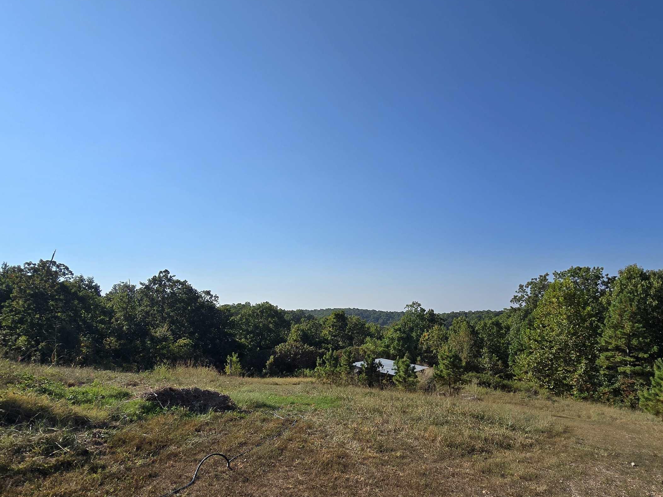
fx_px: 364
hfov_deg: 84.2
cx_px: 378
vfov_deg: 68.2
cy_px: 289
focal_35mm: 19
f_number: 2.2
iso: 50
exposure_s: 1/3059
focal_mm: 2.2
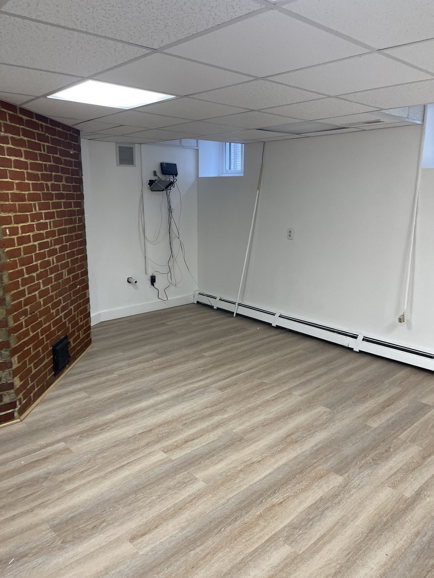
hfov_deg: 54.9
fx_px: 418
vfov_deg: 69.4
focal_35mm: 25
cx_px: 217
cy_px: 289
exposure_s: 1/120
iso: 125
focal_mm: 5.1
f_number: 1.6
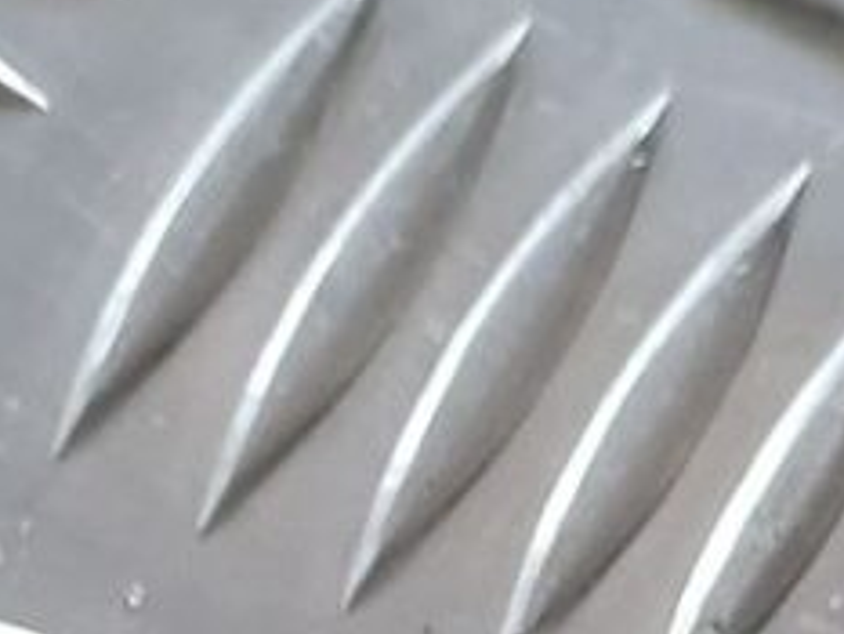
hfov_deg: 12.7
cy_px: 1670
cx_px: 380
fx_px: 3806
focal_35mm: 156
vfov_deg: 8.5
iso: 640
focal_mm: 5.4
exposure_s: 1/50
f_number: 1.8
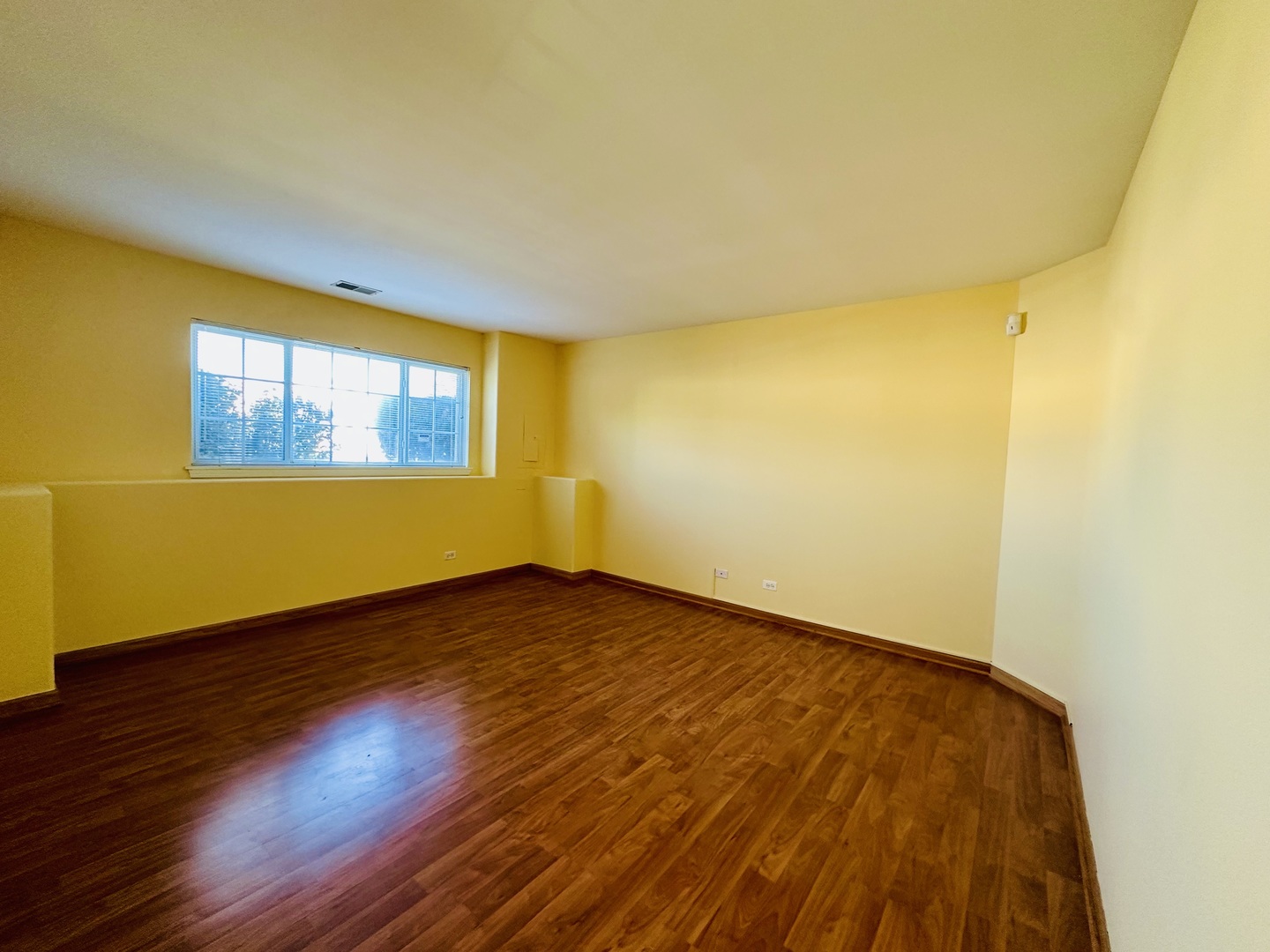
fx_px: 514
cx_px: 635
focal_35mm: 14
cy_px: 476
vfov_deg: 85.7
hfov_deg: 102.1
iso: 200
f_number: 2.2
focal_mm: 2.22
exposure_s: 1/60
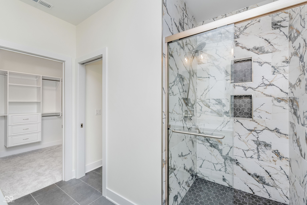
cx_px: 154
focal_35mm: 15
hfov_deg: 100.4
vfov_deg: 77.4
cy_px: 102
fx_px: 128
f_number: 5.6
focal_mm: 15
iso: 320
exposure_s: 1/160
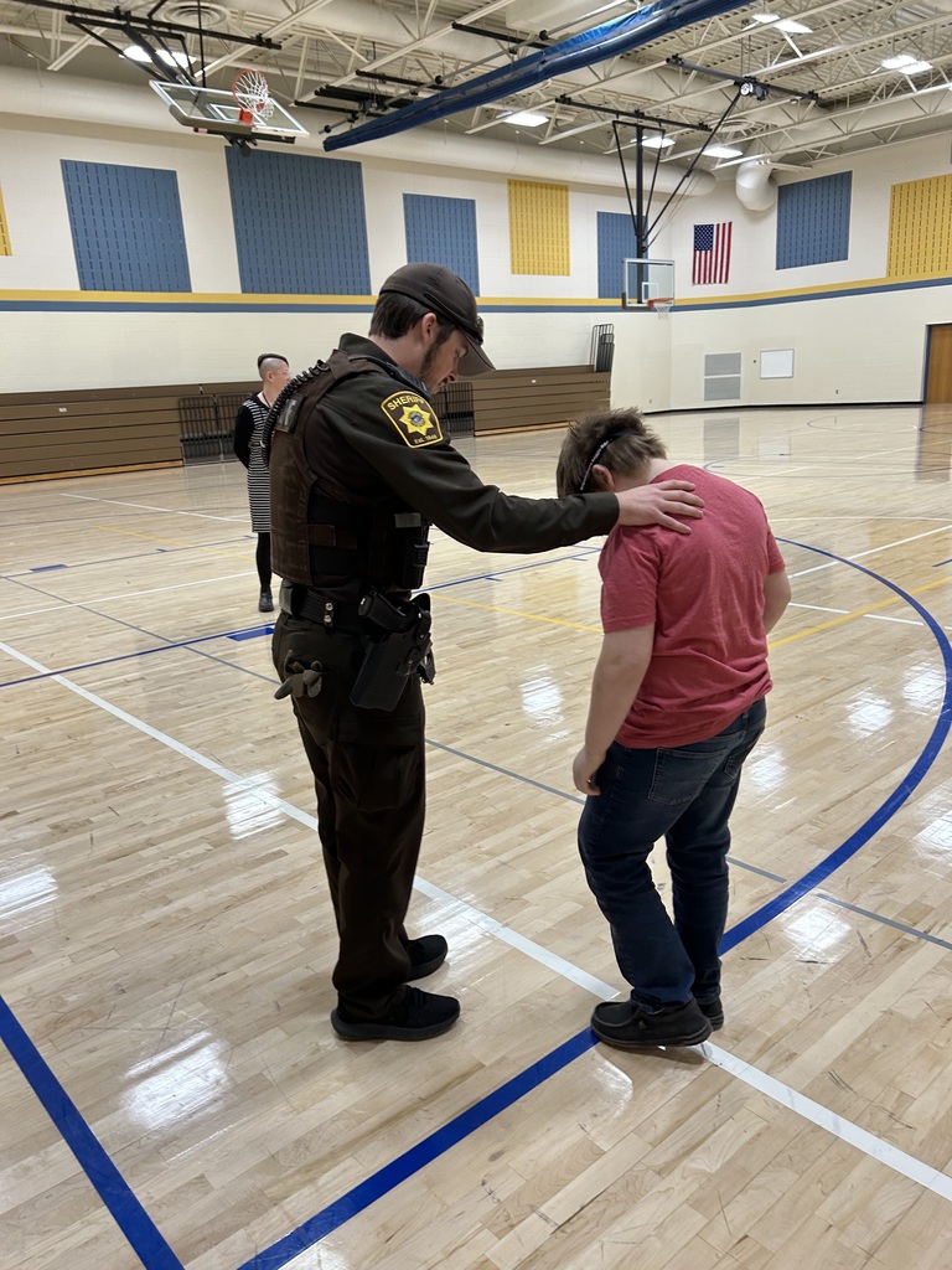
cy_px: 635
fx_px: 953
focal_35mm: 26
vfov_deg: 67.3
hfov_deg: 53.1
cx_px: 476
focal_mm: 5.7
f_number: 1.5
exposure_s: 1/60
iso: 100
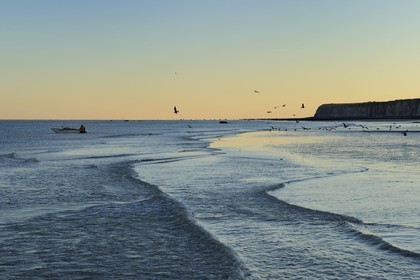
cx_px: 210
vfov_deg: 21.9
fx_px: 723
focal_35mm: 62
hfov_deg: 32.4
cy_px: 140
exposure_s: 1/400
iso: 400
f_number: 9
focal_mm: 62
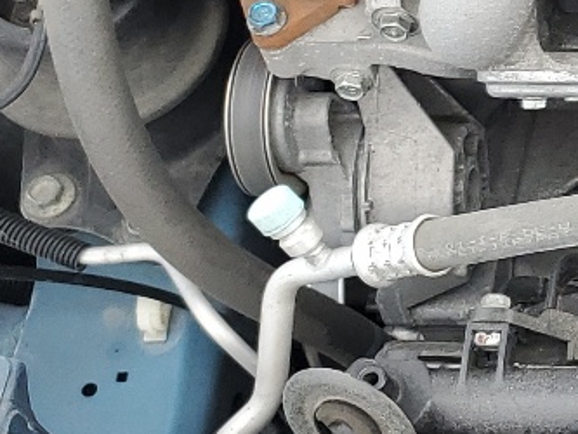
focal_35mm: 125
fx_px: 2088
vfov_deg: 11.8
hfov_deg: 13.4
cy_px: 36
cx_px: 1182
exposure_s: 1/455
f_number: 1.5
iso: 50
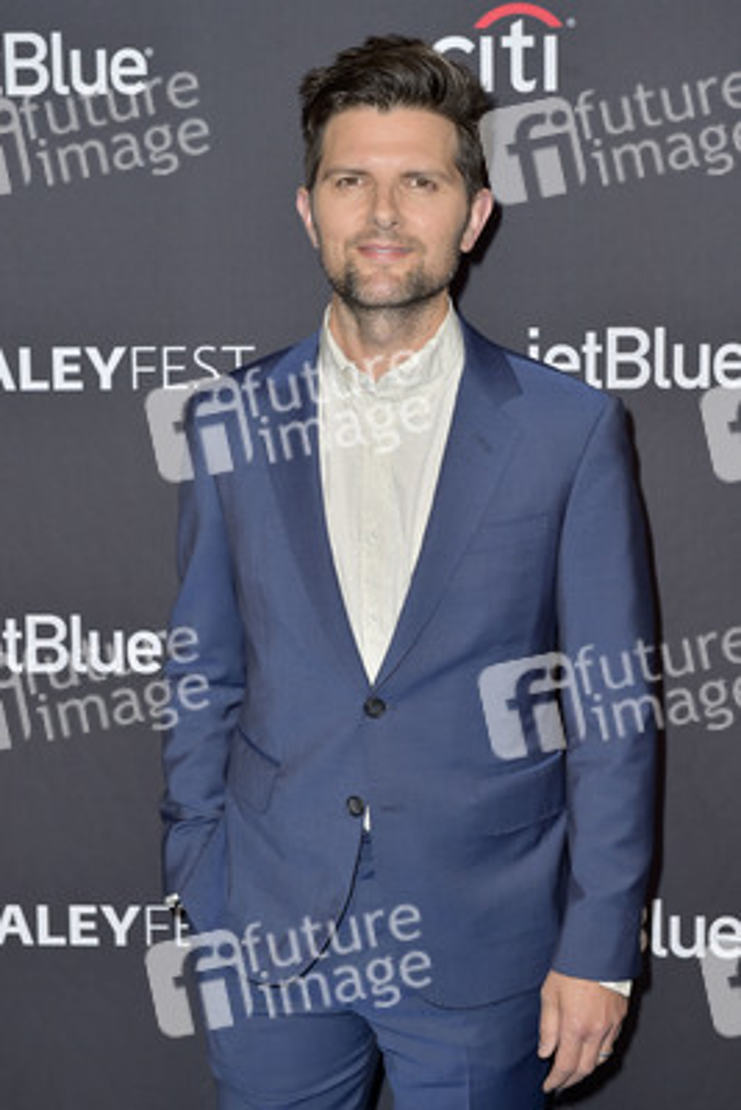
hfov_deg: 20.6
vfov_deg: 30.5
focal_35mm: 66
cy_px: 555
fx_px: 2036
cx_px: 370
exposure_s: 1/250
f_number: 5.6
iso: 250
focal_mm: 66
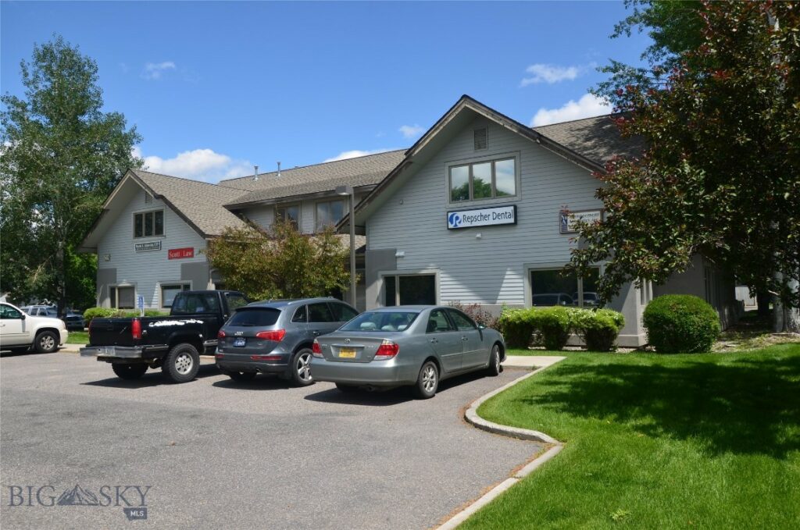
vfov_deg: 47.8
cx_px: 400
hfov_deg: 67.5
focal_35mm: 27
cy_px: 265
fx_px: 599
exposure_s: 1/250
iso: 100
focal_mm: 18
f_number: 8
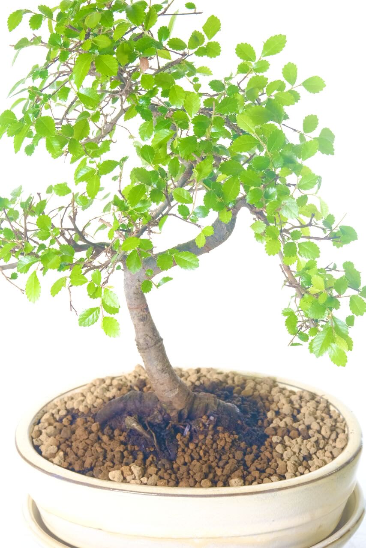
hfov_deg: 10.6
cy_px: 274
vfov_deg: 15.9
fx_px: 1966
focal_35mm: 129
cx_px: 183
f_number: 13
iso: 2000
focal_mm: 86
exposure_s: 1/15
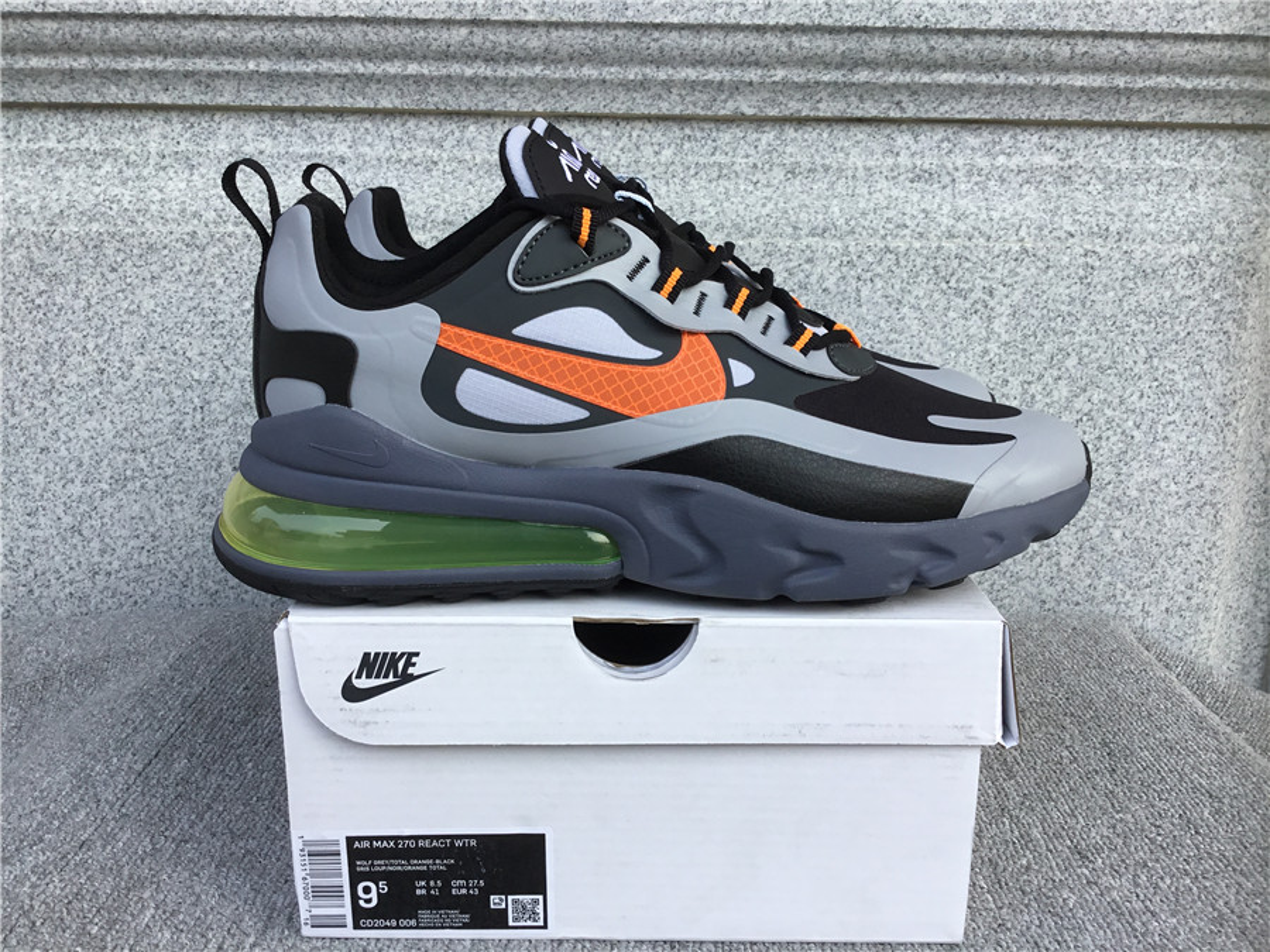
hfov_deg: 58.4
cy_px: 476
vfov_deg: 45.4
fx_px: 1137
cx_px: 635
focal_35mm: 31
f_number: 2.4
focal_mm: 3.3
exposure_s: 1/341
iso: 25
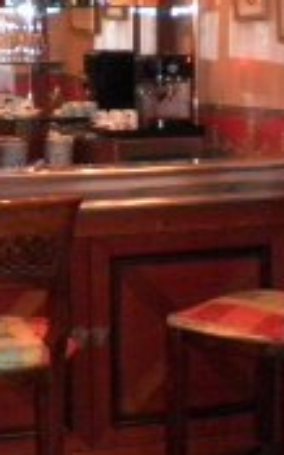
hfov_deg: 12.9
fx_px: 1254
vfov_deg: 20.6
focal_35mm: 101
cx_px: 52
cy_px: 192
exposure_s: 1/30
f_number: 2.6
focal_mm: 4.7
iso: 400
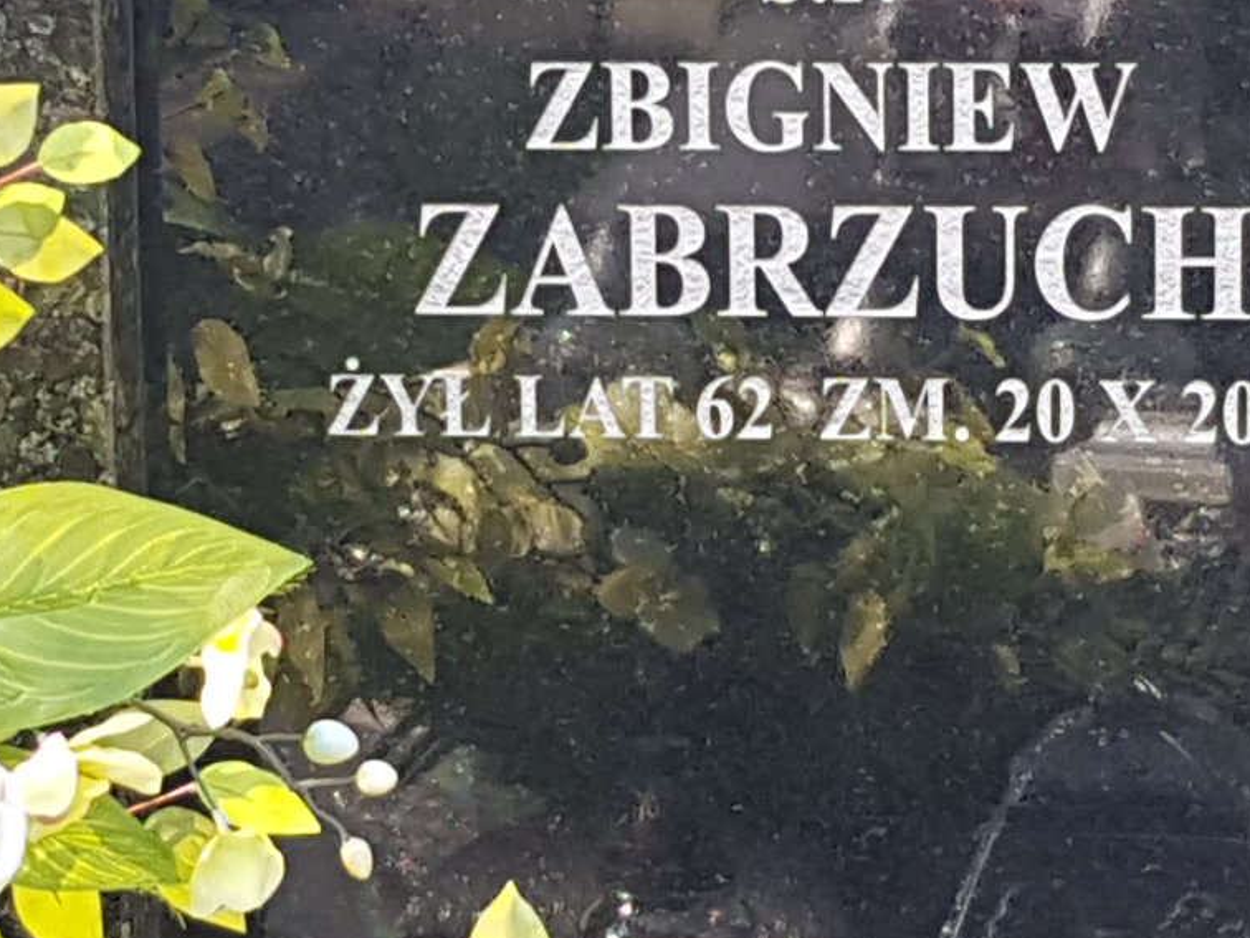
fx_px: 1192
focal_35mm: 33
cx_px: 757
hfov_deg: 54.9
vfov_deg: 42.7
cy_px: 367
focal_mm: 4.2
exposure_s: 1/330
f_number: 1.7
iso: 40
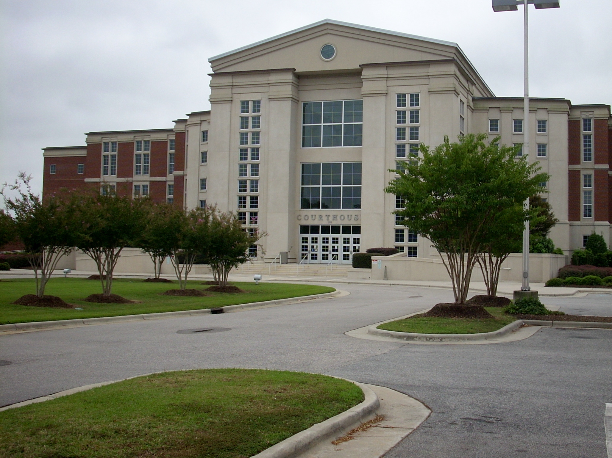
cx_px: 373
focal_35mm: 46
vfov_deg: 31.5
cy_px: 201
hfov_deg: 41.0
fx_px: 813
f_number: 2.8
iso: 64
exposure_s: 1/162
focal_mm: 6.2
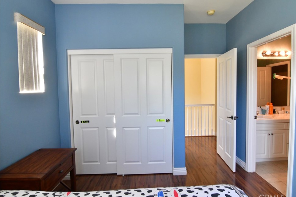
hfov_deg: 93.2
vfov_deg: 70.3
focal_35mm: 17
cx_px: 157
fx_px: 140
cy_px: 97
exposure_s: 1/25
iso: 2000
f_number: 13
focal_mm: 11
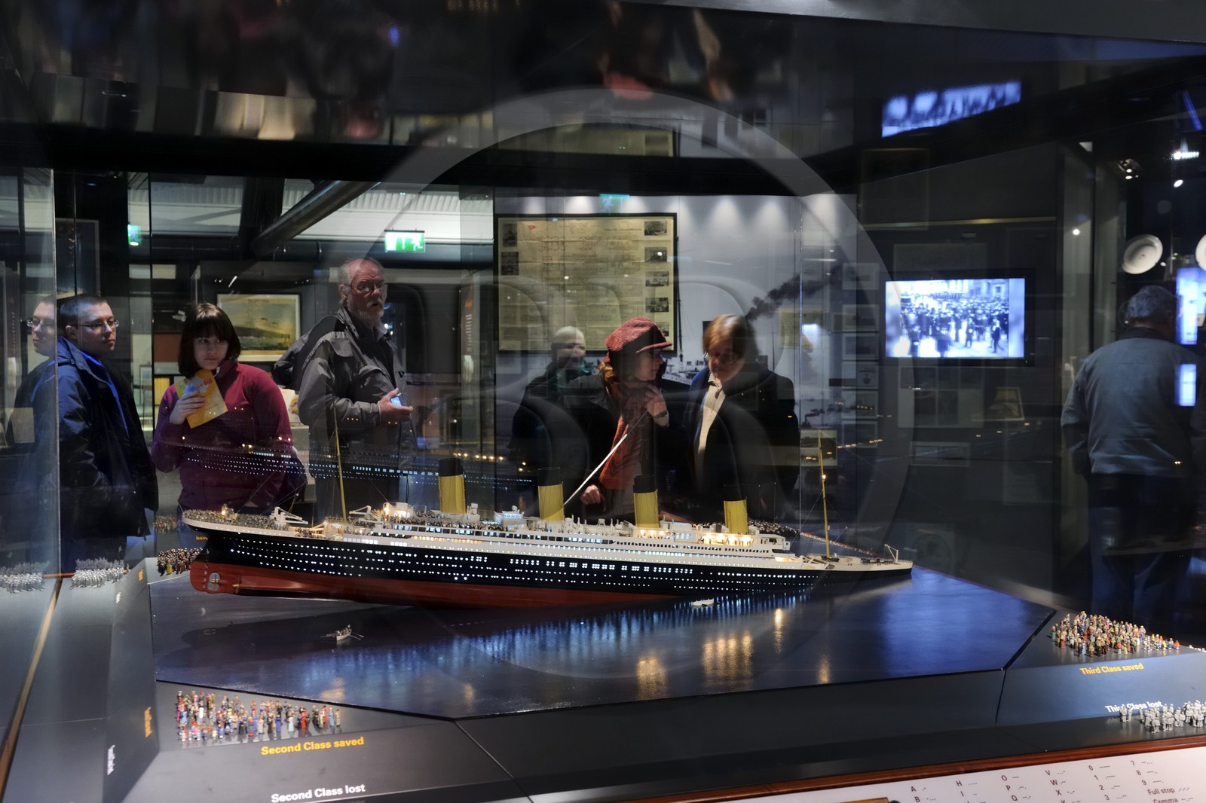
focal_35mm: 38
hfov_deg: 50.7
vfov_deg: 35.0
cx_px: 603
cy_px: 402
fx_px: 1273
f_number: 5.6
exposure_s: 1/6
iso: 1600
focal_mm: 38
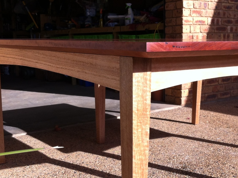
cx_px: 139
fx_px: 357
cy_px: 122
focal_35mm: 52
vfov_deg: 27.8
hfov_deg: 36.7
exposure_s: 1/838
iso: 80
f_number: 2.8
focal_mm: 3.85
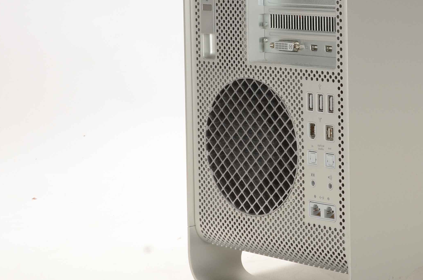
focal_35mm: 121
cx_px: 408
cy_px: 3
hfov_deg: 16.6
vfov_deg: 11.2
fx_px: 1419
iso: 200
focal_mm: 34
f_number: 14
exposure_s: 1/160
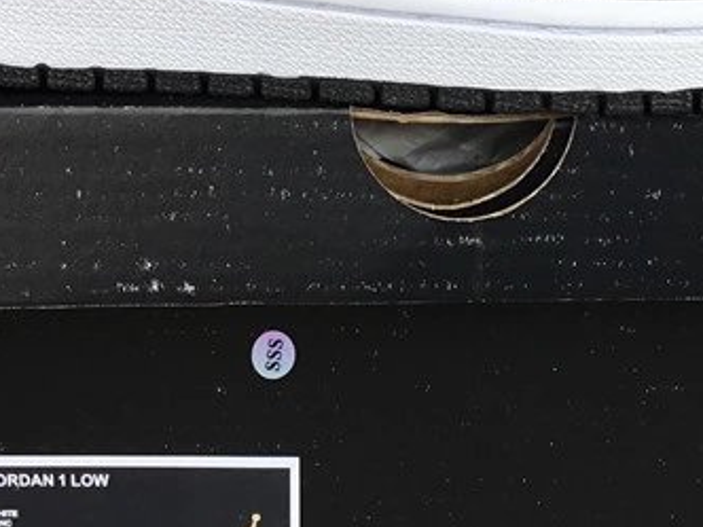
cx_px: 470
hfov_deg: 23.2
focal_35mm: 84
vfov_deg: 17.1
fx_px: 1706
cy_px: -29
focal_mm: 3.3
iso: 25
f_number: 2.4
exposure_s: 1/176
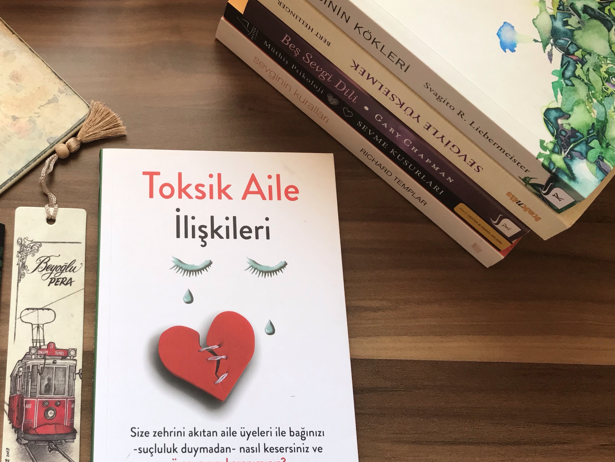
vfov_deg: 36.0
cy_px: 236
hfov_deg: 45.7
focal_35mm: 40
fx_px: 711
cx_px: 183
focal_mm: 3.99
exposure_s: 1/100
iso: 32
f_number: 1.8
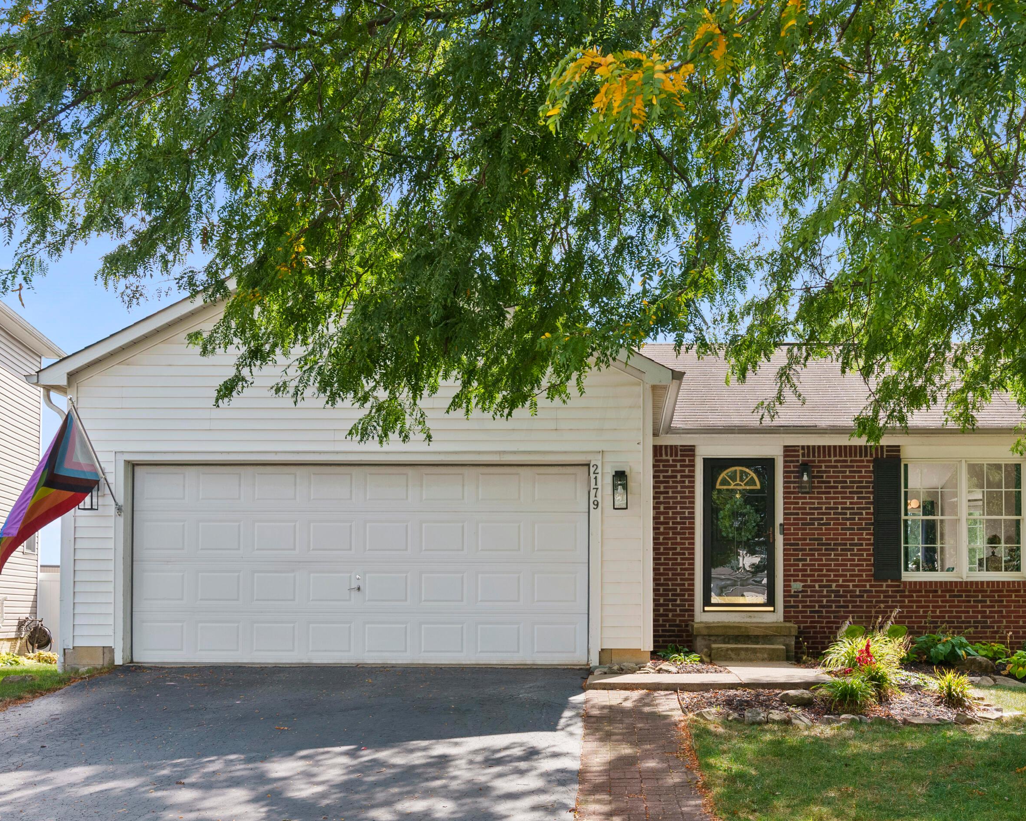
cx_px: 605
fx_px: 1154
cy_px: 410
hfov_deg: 47.7
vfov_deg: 39.2
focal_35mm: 38
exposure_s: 1/320
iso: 640
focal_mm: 32
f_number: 9
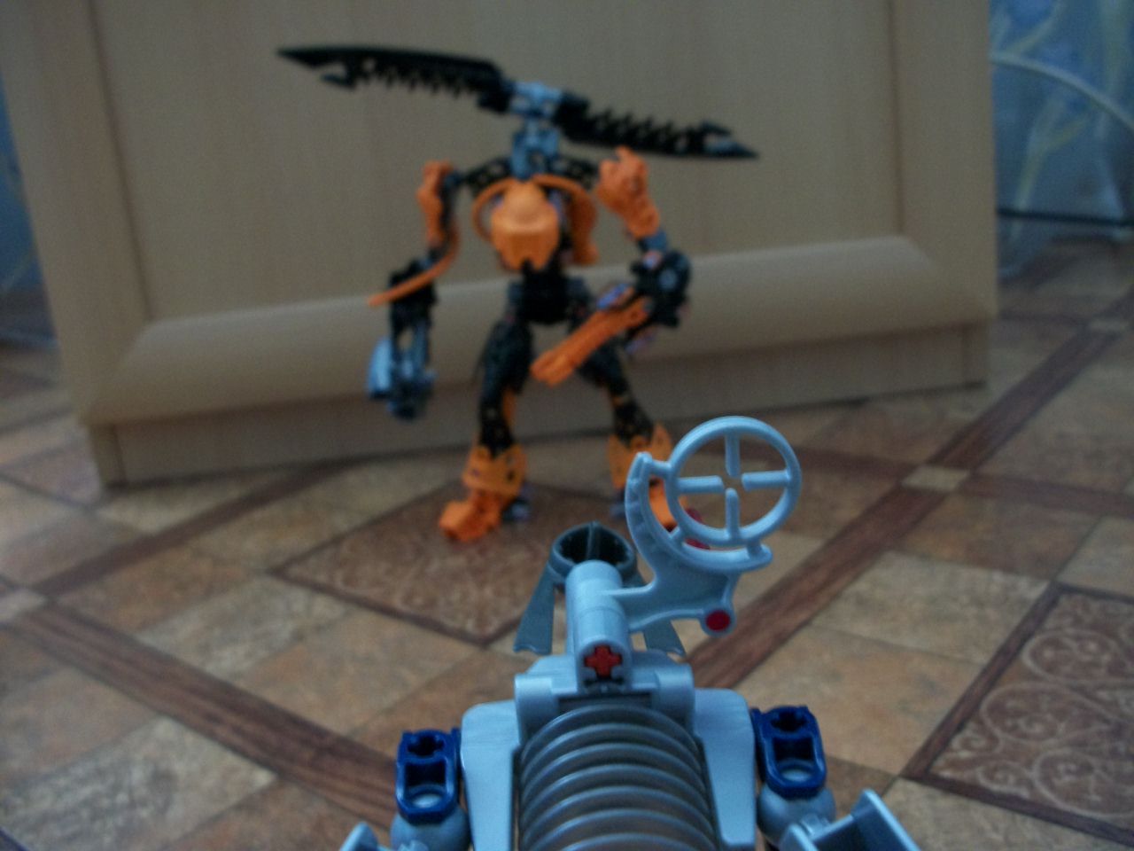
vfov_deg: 40.7
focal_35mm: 35
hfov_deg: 52.6
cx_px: 567
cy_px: 426
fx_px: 1147
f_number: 3.1
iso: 250
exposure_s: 1/8
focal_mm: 6.3
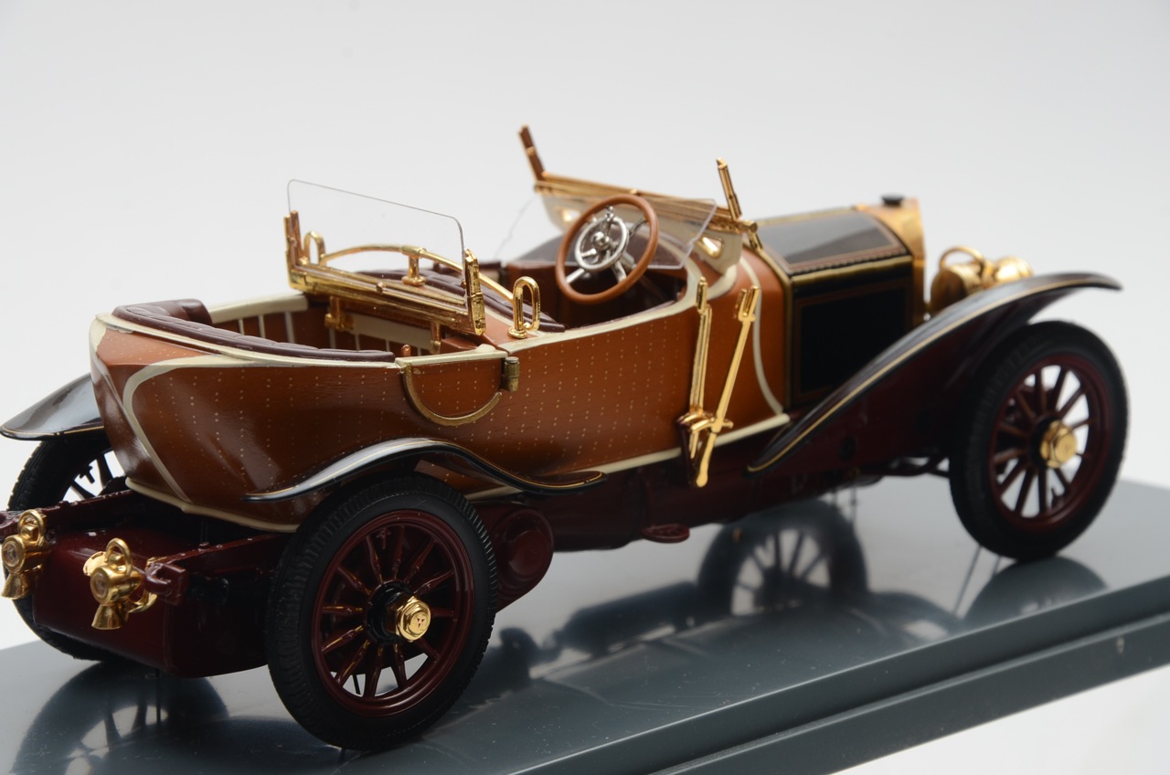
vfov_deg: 9.3
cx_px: 585
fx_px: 4768
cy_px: 388
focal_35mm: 147
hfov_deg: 14.0
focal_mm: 98
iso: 320
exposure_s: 1/60
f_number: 10
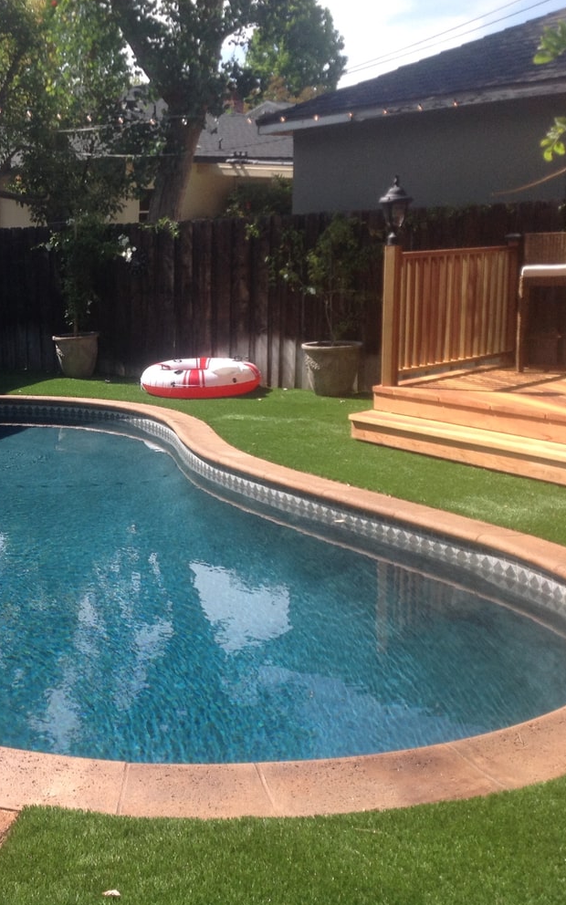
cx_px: -29
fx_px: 1234
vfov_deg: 40.3
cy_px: 453
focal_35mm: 50
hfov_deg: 24.4
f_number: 2.4
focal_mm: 4.28
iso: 50
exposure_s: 1/944
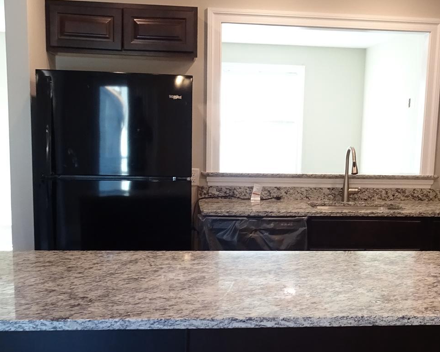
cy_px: 234
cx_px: 270
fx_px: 651
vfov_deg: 30.0
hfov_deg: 37.2
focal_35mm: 50
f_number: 3.5
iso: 250
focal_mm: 4.1
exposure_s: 1/30
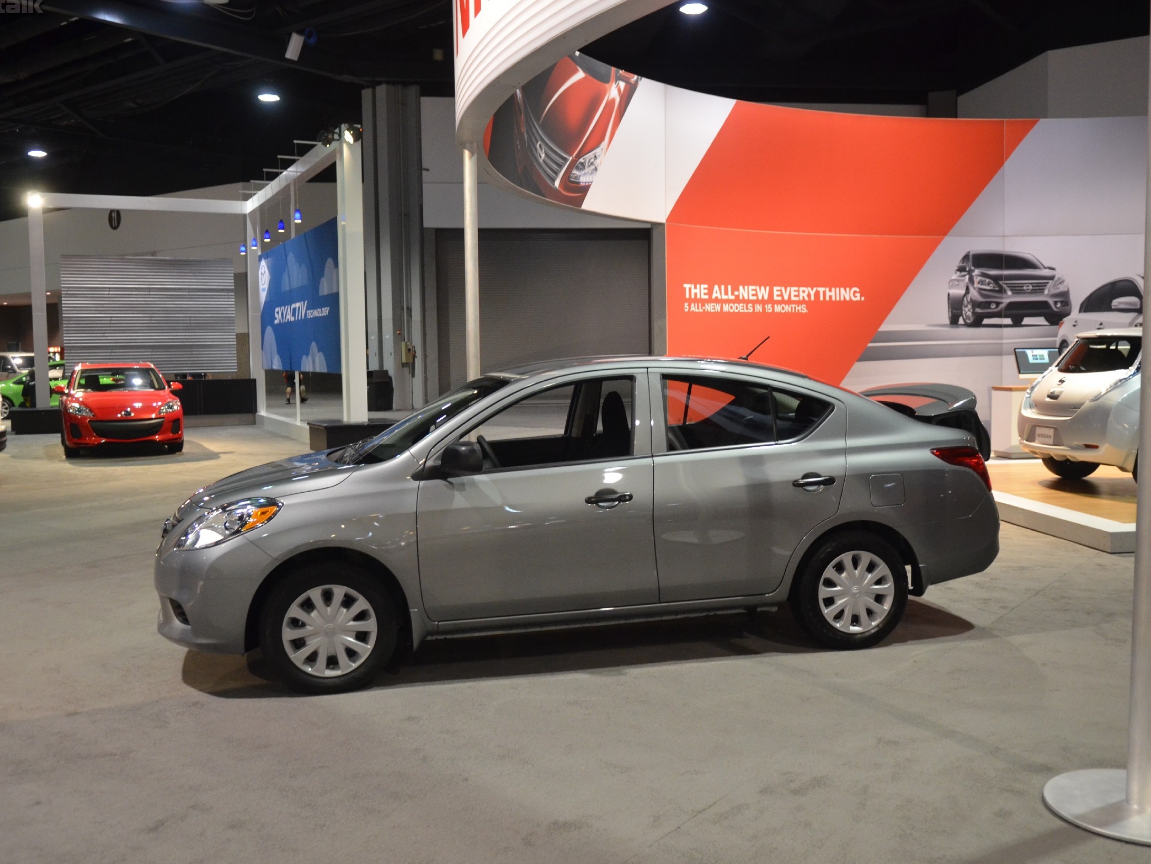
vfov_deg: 42.9
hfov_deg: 55.3
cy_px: 430
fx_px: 1097
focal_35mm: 33
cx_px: 586
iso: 1600
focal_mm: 20
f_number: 2.8
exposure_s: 1/60
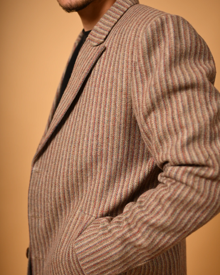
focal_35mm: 57
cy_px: 160
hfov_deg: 26.7
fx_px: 464
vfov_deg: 32.9
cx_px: 109
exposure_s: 1/1000
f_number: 2.2
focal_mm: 50
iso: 160
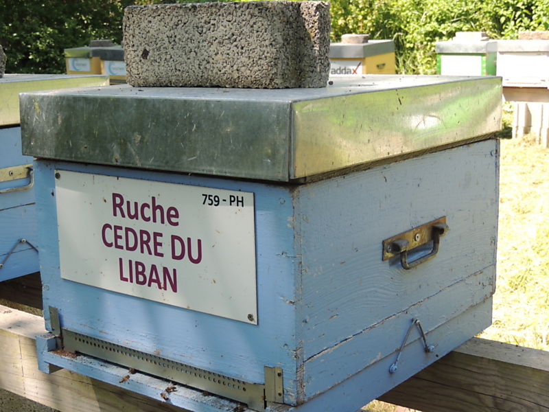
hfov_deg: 34.9
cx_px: 274
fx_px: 872
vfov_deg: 26.6
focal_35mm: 55
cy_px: 206
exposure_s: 1/160
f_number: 3.7
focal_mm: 9.8
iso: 100
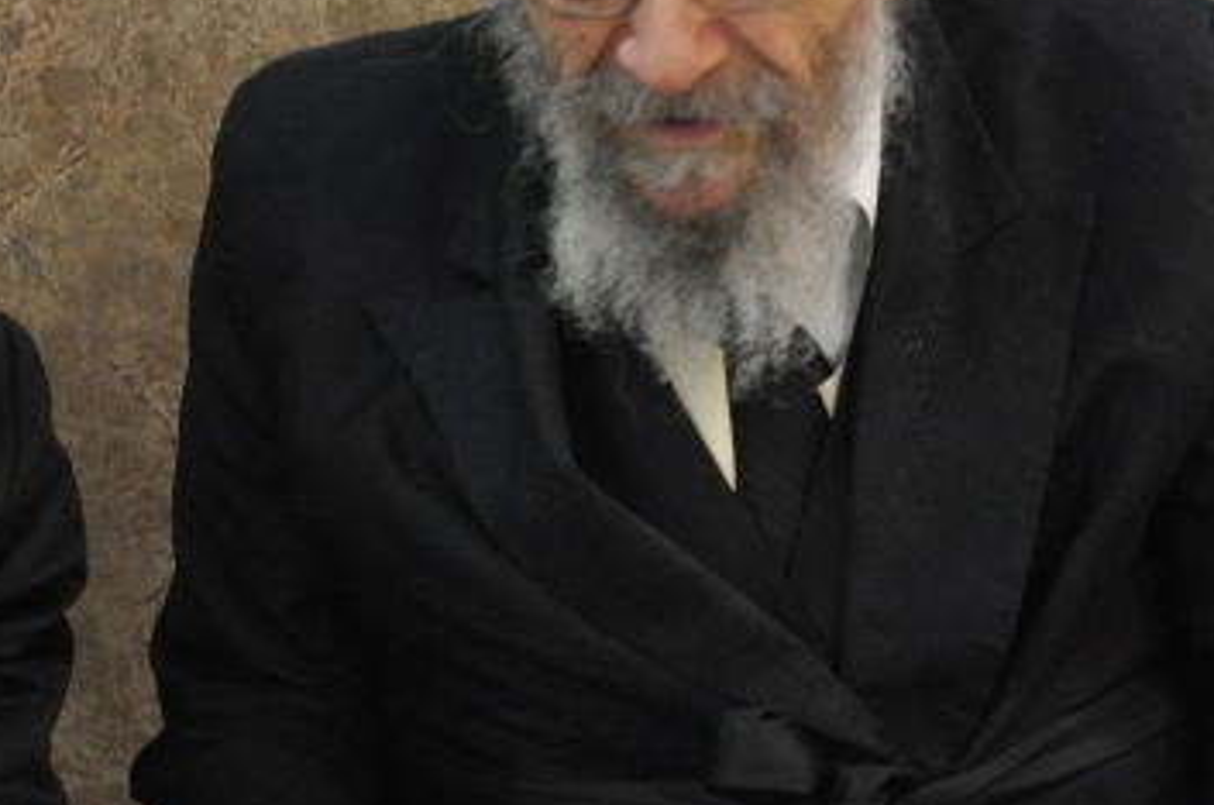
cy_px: 344
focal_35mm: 91
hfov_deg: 21.9
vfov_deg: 14.9
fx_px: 3078
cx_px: 196
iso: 800
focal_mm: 21
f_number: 5.6
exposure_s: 1/60
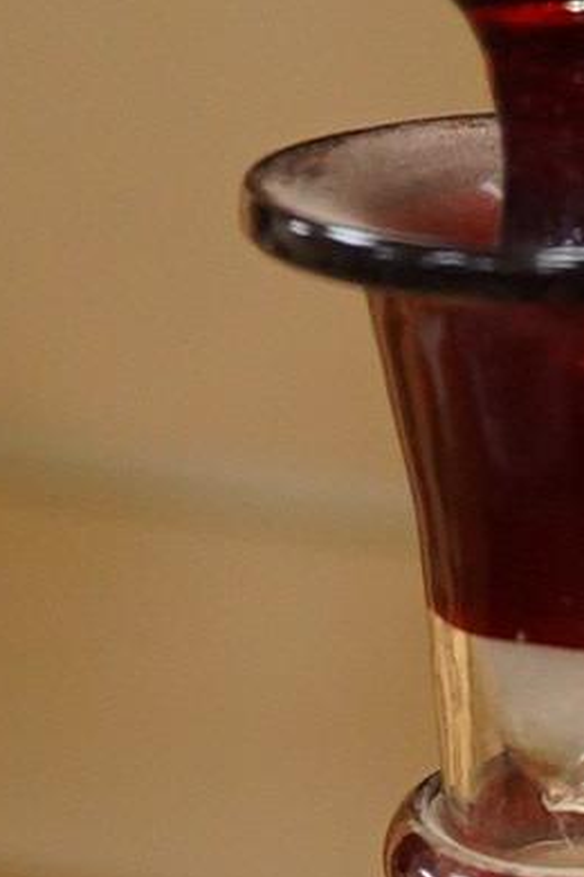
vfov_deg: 8.8
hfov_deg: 6.0
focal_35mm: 227
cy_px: 1448
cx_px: 620
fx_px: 5523
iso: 2500
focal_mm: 30
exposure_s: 1/320
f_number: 3.5
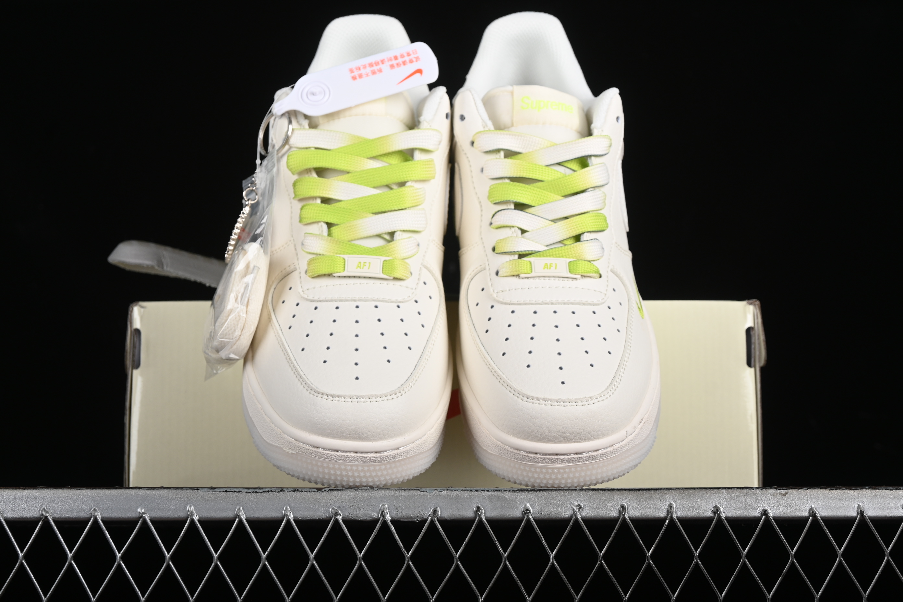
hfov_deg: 28.1
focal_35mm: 72
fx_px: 1806
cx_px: 452
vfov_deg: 18.9
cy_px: 301
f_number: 7.1
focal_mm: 48
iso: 160
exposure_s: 1/200
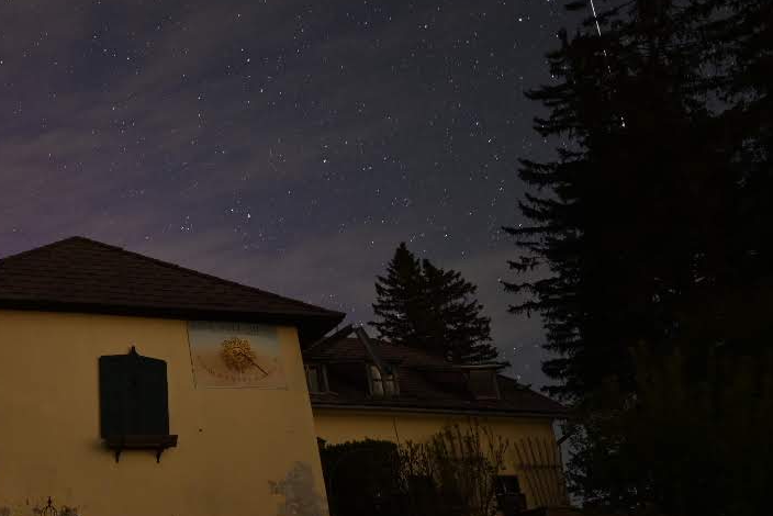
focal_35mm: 46
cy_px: 263
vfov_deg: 29.3
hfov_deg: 40.7
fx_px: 988
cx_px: 138
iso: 200
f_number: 1.8
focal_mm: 20
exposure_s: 30
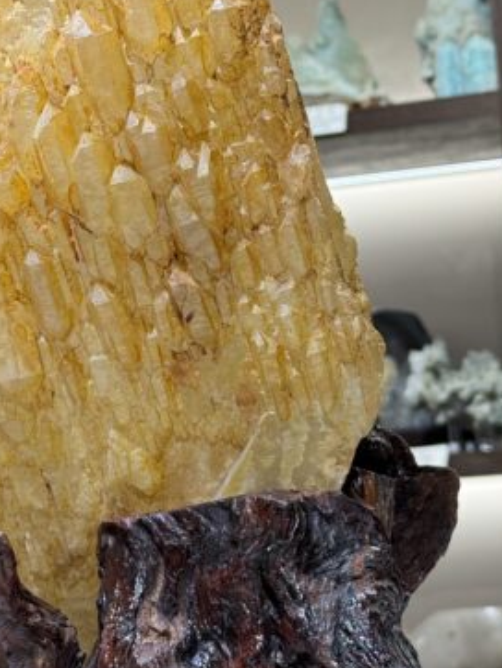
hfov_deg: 14.0
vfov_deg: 18.5
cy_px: 214
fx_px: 2047
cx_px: 194
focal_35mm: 106
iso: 50
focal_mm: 6.76
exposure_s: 1/142
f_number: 1.78
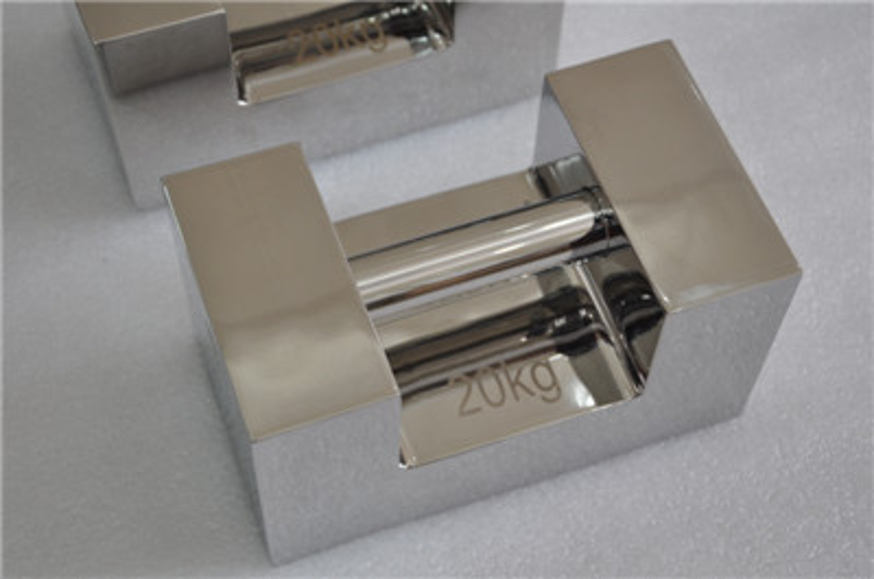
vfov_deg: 20.1
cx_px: 437
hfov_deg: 29.9
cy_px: 290
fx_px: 1635
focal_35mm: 68
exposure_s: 1/30
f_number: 5.6
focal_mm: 45
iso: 400
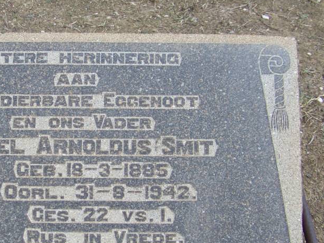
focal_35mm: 70
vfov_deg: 21.0
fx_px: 655
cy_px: 147
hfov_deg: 27.4
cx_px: 85
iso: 64
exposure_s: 1/640
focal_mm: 5.85
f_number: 2.8
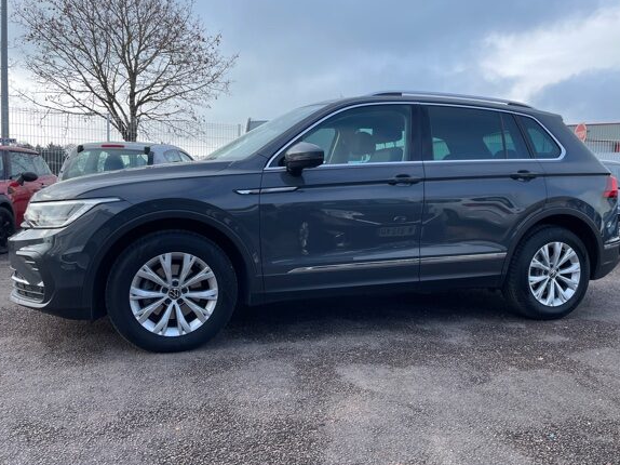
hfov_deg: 61.7
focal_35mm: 29
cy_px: 238
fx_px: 519
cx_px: 319
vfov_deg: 48.2
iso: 32
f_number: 1.6
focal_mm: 4.2
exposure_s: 1/1195
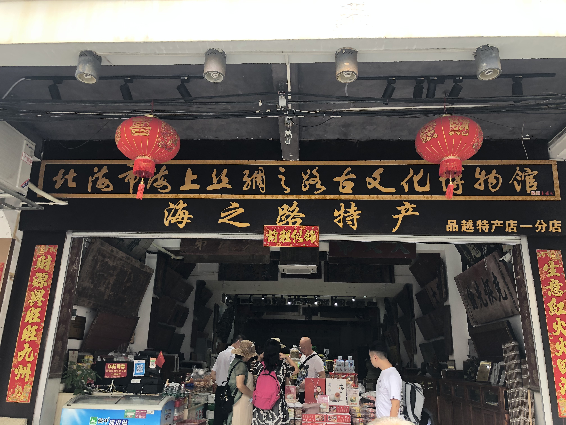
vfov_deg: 49.7
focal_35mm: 28
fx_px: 458
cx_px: 283
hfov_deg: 63.4
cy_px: 212
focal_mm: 3.99
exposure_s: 1/120
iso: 50
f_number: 1.8
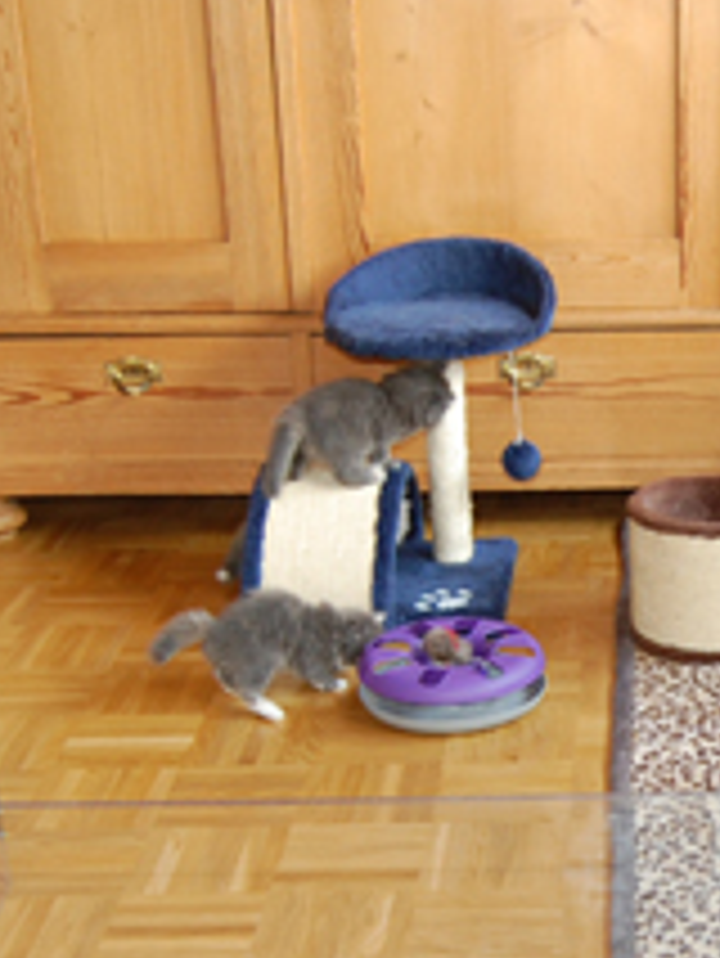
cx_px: 711
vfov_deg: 26.3
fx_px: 2022
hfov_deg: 19.6
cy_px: 713
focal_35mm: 73
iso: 400
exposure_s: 1/60
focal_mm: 18
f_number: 3.5
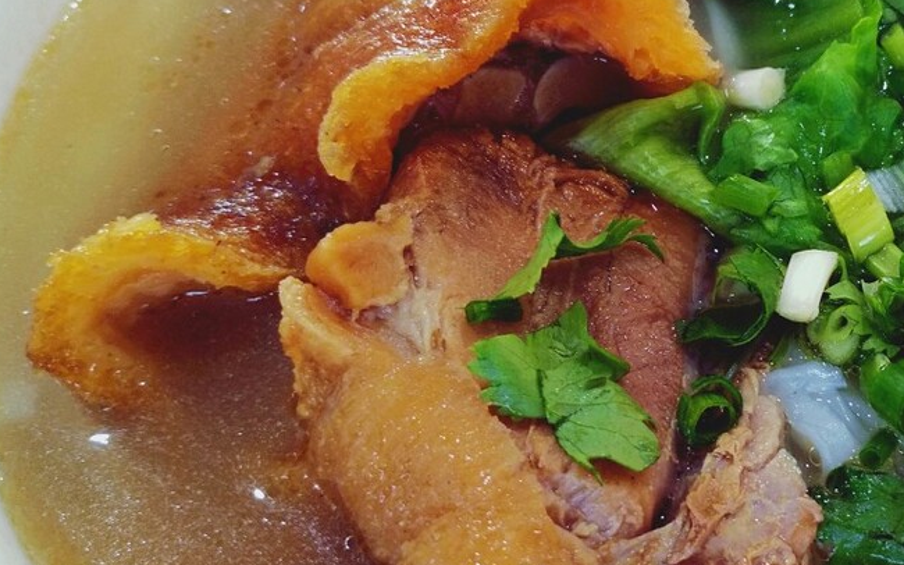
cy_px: 266
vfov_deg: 27.4
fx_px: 1158
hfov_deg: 41.2
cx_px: 694
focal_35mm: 47
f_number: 1.9
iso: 170
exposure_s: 1/25
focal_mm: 3.94
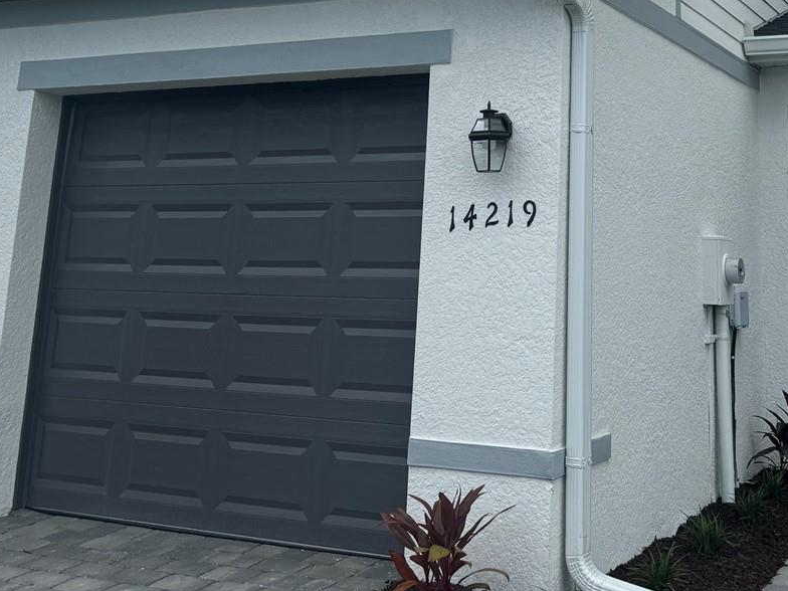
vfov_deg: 27.8
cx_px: 581
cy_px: -10
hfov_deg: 38.0
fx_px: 1115
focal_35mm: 49
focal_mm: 6.76
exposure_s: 1/3247
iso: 80
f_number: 1.78
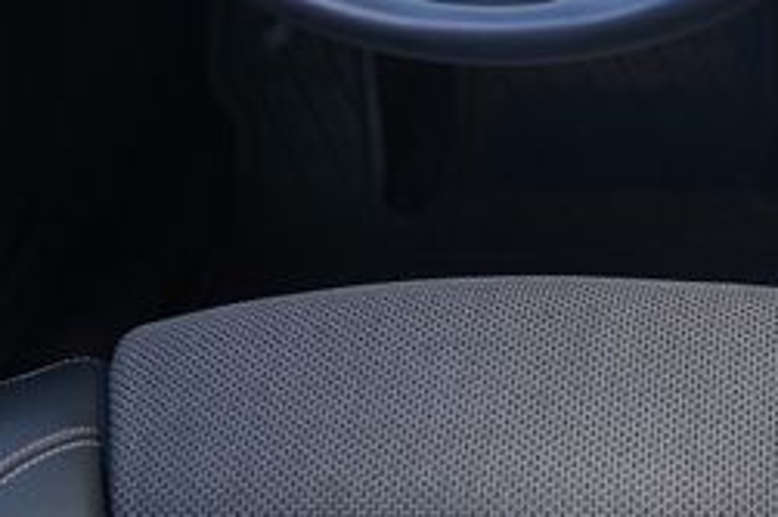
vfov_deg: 13.5
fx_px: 2116
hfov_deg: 19.9
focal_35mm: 98
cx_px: 859
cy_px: -107
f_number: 3.5
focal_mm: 24
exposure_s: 1/50
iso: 100
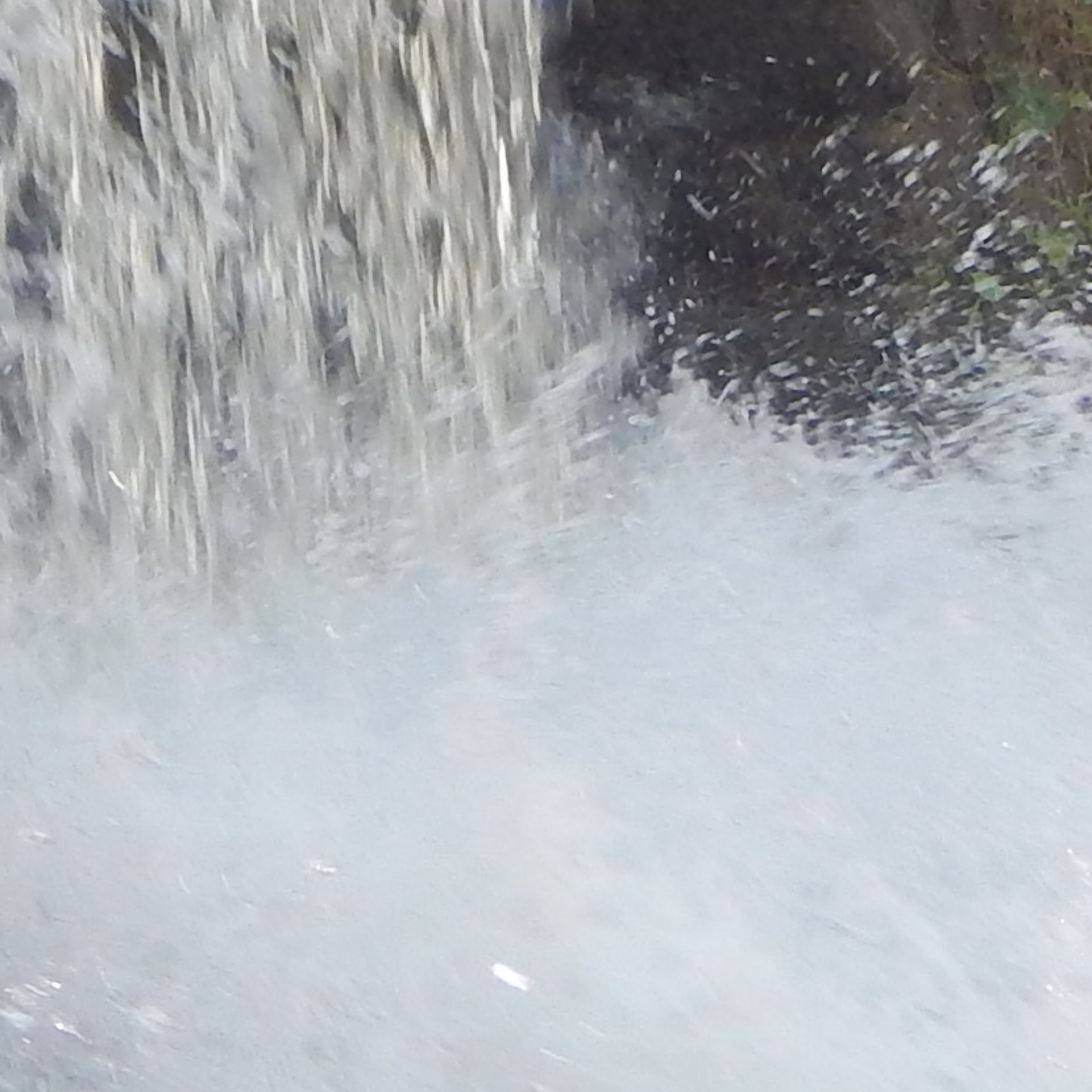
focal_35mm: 560
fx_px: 19987
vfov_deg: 3.1
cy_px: -541
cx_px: -274
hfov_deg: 3.1
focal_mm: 20.5
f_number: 4.6
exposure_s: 1/160
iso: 125
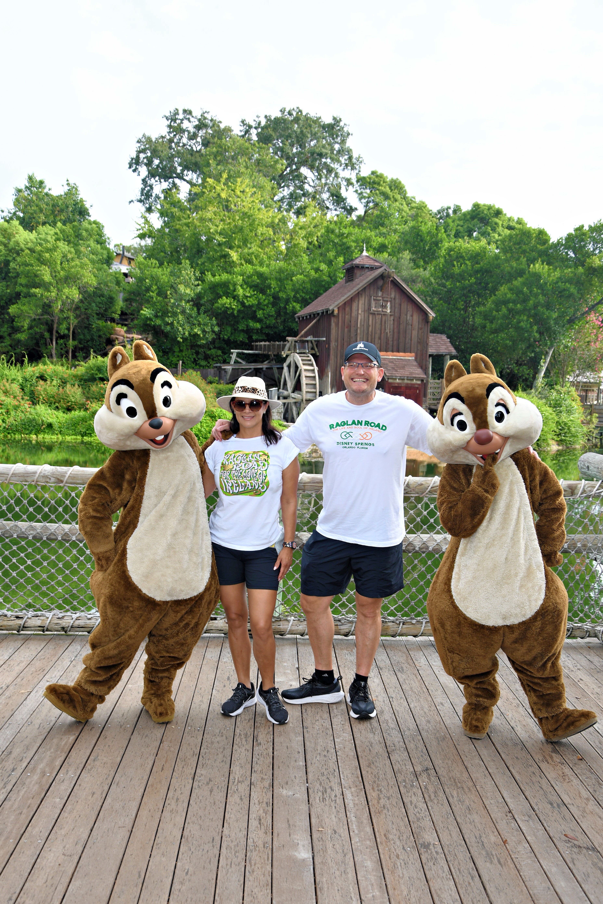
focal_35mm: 36
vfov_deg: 53.1
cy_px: 452
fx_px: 904
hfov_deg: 36.9
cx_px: 302
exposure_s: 1/125
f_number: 5.6
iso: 100
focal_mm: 24
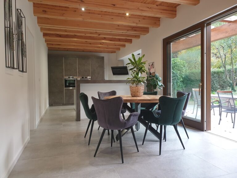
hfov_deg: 67.3
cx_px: 118
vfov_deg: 53.1
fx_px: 178
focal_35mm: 26
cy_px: 89
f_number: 2.4
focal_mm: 4.3
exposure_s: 1/50
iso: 200
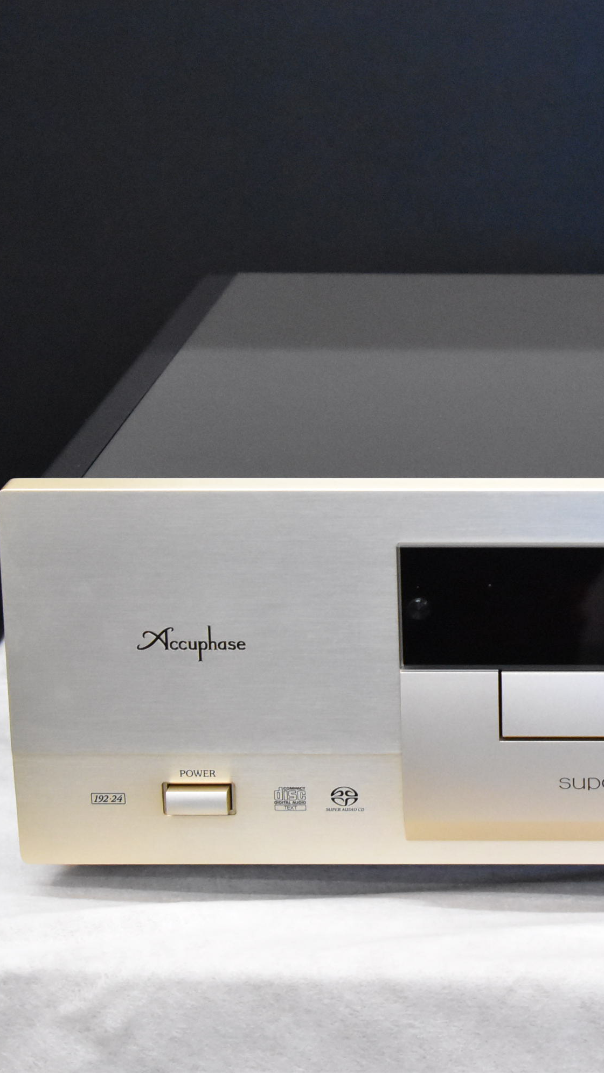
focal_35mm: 118
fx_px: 3361
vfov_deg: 18.2
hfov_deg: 10.1
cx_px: 731
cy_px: 535
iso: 6400
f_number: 7.1
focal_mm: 50
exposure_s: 1/200
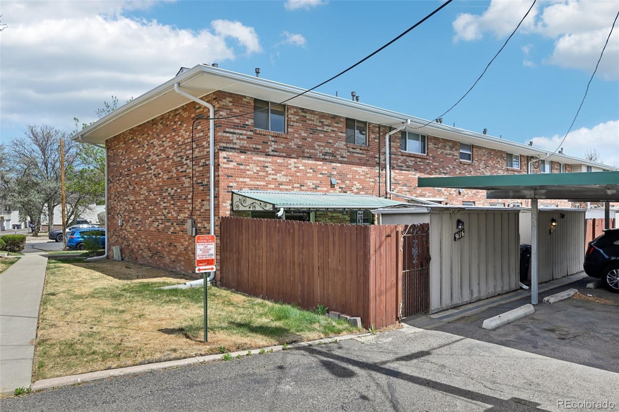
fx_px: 404
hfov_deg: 74.9
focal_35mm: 24
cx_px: 310
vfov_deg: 54.1
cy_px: 206
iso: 64
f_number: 11
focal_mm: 23.5
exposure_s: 1/80
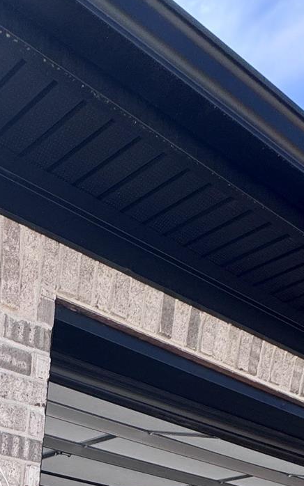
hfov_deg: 22.5
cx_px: -126
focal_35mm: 49
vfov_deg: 26.6
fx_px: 650
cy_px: 761
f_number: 2.2
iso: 50
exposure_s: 1/1323
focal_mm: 2.22
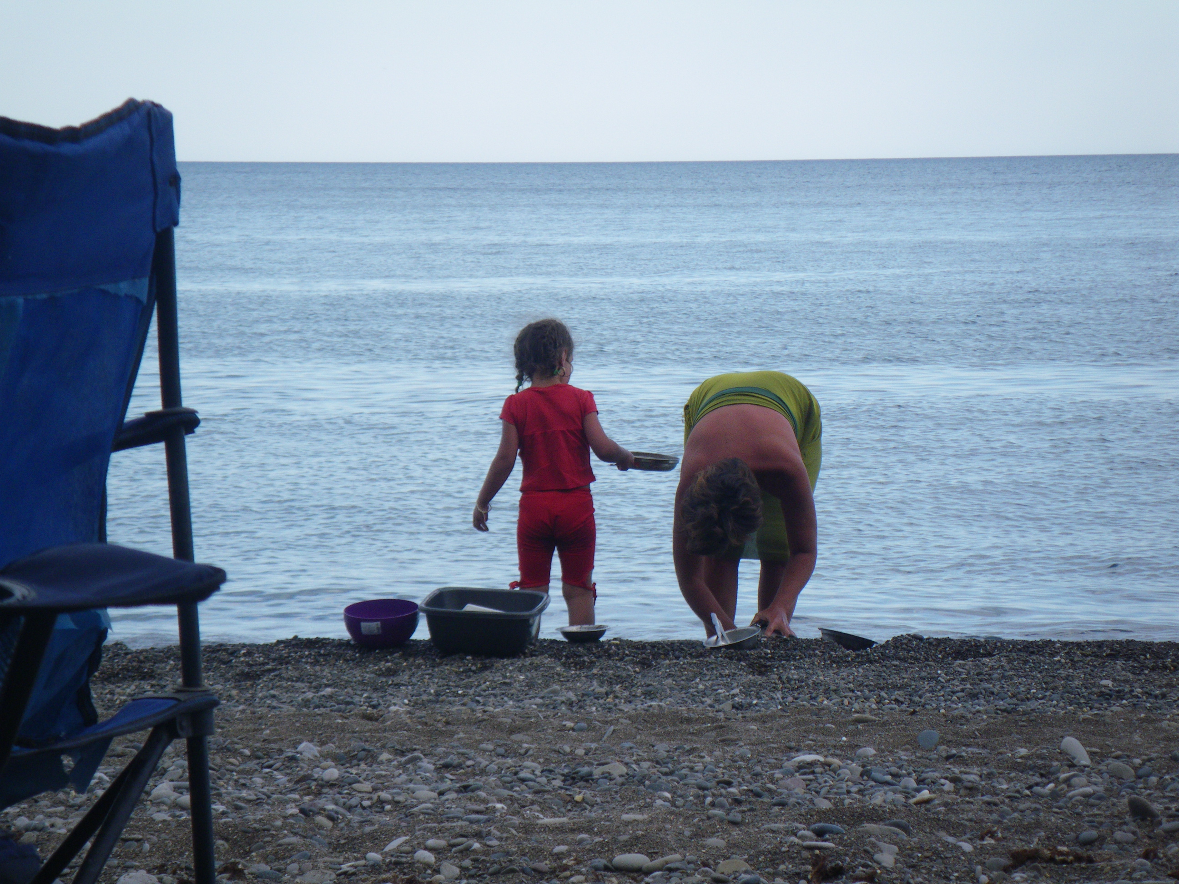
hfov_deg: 14.1
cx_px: 590
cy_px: 442
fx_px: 4768
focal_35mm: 140
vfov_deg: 10.6
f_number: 5.5
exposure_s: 1/250
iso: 125
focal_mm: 25
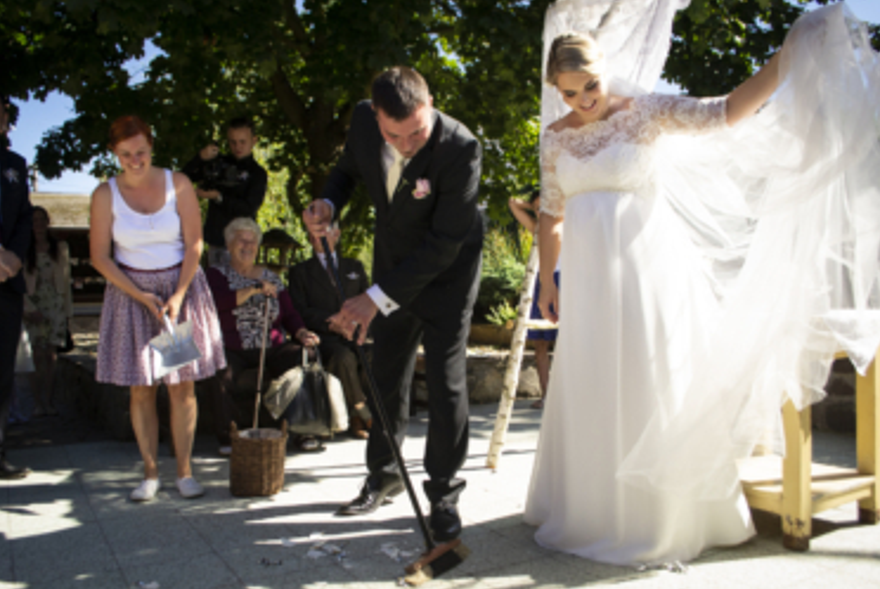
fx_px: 710
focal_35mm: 29
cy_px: 290
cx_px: 435
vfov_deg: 45.1
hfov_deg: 63.6
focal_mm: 18
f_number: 5
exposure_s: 1/1250
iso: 400
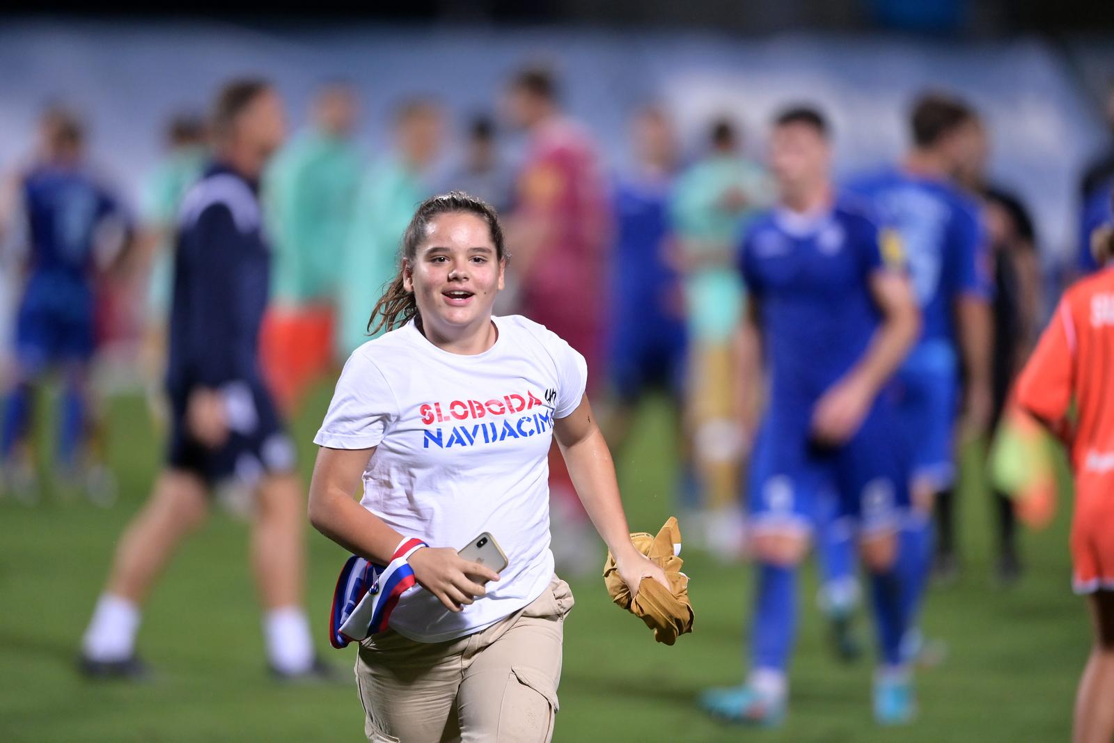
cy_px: 372
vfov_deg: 3.4
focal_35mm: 400
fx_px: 12378
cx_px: 557
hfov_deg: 5.2
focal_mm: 400
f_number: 2.8
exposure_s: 1/1600
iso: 5000
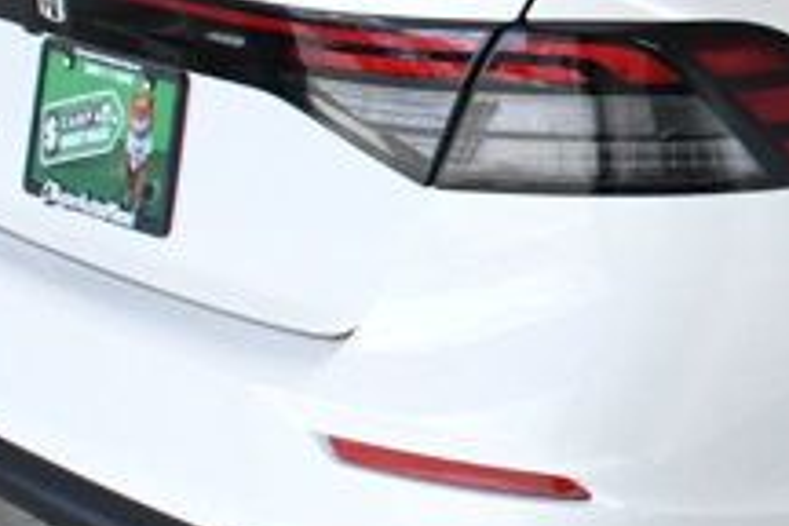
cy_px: 15
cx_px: 1297
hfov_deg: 12.0
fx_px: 3528
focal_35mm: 161
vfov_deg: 8.5
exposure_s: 1/500
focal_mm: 23
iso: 2500
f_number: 11
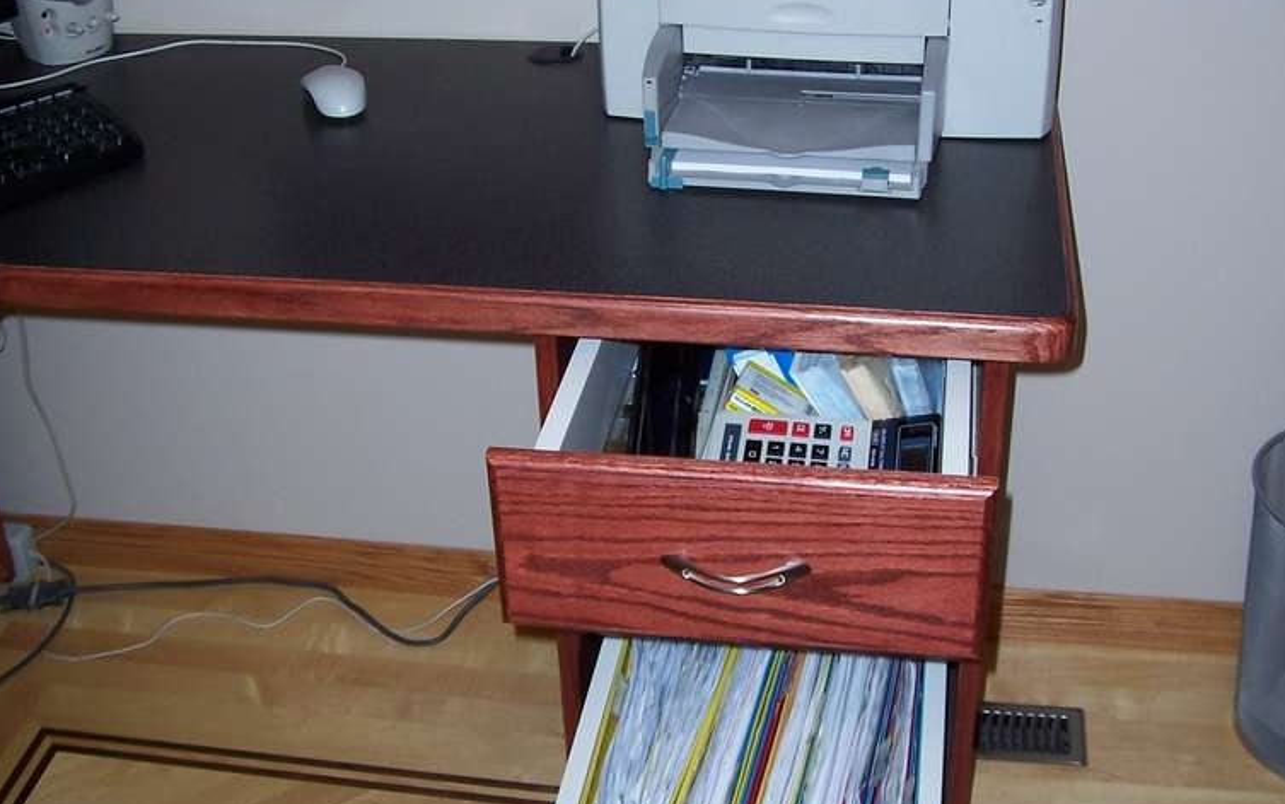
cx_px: 642
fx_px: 1716
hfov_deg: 41.0
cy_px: 418
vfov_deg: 26.4
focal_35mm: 49
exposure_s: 1/60
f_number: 2.7
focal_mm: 5.6
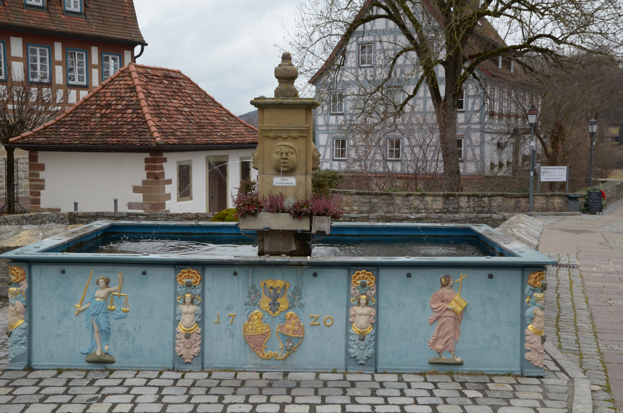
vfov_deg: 28.0
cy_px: 206
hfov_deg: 41.2
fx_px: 829
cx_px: 312
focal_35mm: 48
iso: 400
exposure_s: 1/160
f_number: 6.3
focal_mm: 32
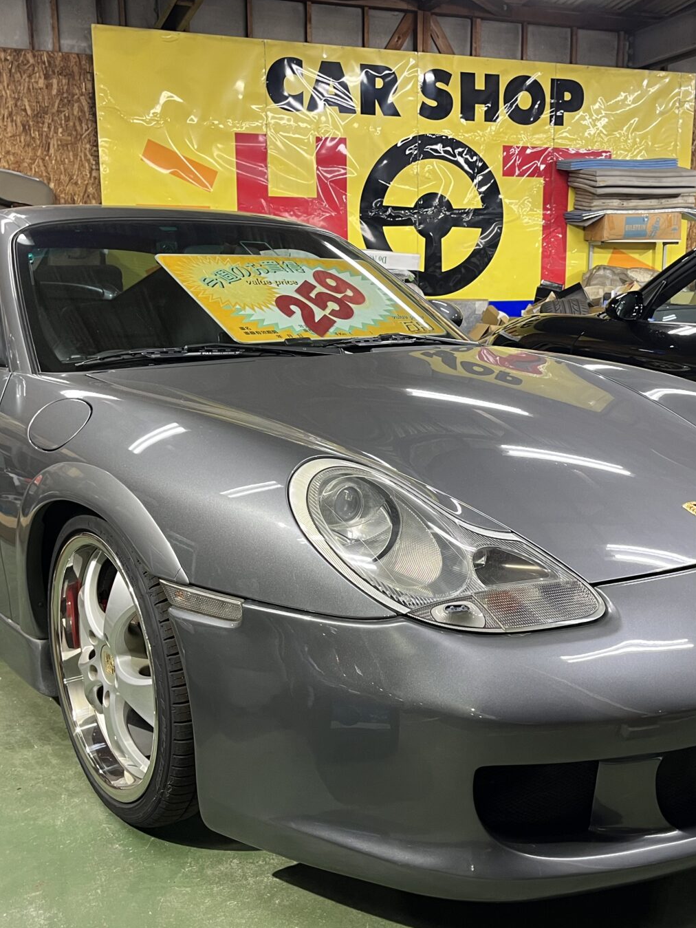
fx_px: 992
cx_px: 406
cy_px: 467
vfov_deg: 50.1
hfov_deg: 38.6
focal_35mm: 37
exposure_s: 1/50
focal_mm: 5.1
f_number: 1.6
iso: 100
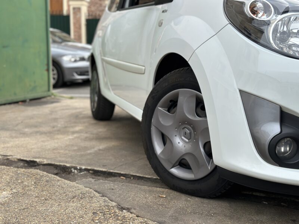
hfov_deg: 39.7
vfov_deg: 30.3
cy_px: 112
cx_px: 150
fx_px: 415
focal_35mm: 48
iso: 80
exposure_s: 1/1357
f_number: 1.78
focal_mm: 6.86
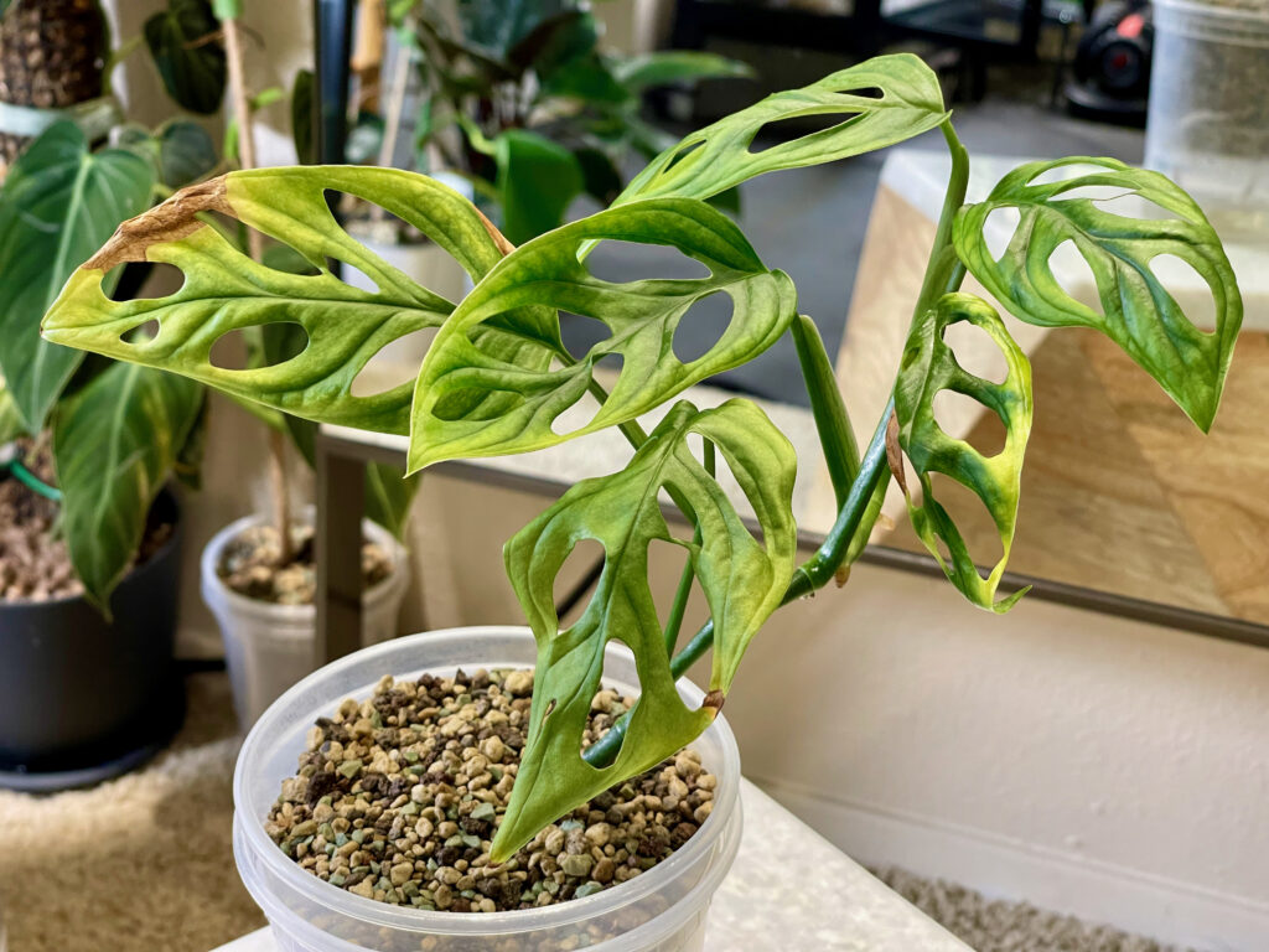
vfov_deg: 22.9
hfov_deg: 30.3
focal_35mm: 64
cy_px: 476
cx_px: 634
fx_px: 2346
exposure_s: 1/60
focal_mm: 7.5
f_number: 2.2
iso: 125
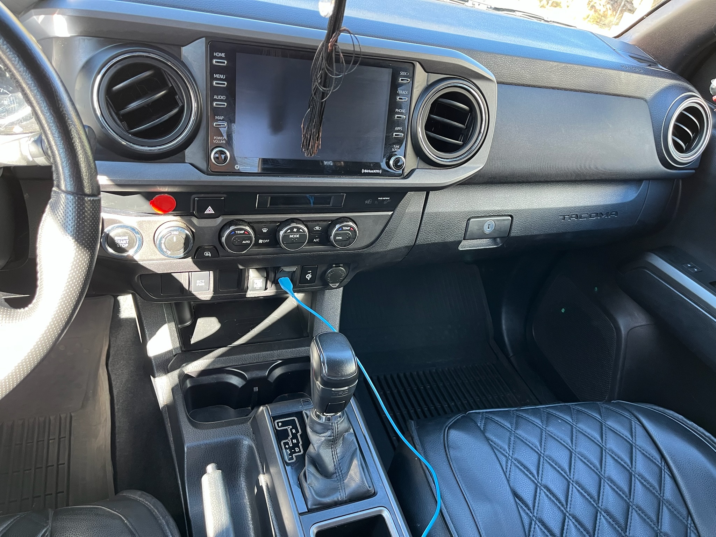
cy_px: 268
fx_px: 538
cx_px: 358
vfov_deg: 53.1
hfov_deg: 67.3
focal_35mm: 26
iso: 125
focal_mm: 5.1
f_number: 1.6
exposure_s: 1/62
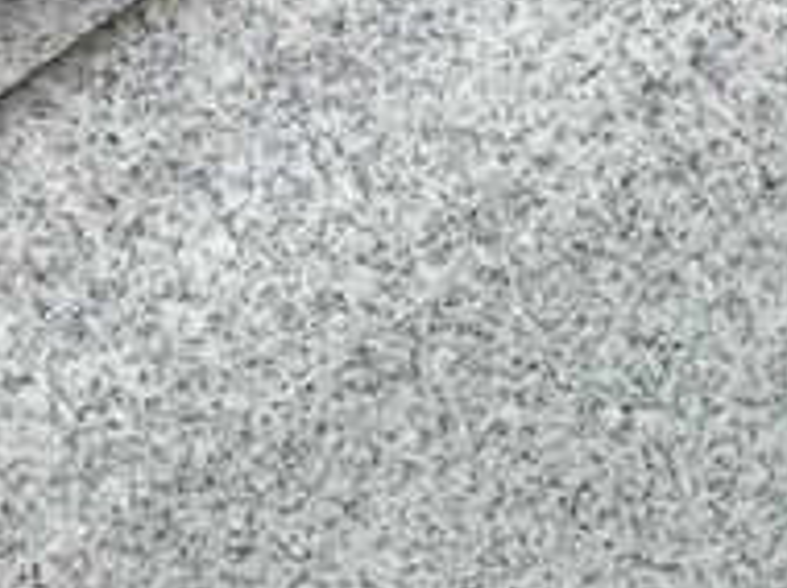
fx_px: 3338
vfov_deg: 9.9
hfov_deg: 12.4
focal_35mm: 147
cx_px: 1379
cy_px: 702
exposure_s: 1/550
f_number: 2.4
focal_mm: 3.3
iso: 25
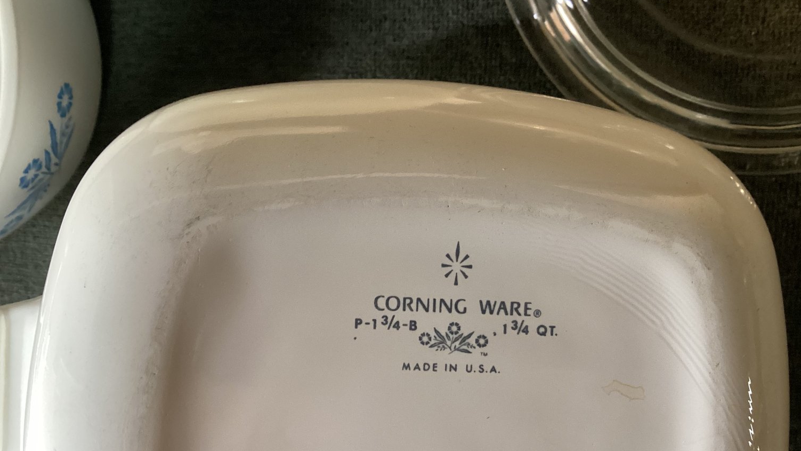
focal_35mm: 34
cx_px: 403
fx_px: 722
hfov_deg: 58.0
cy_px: 272
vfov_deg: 34.5
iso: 250
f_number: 2.4
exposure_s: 1/60
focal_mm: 3.3
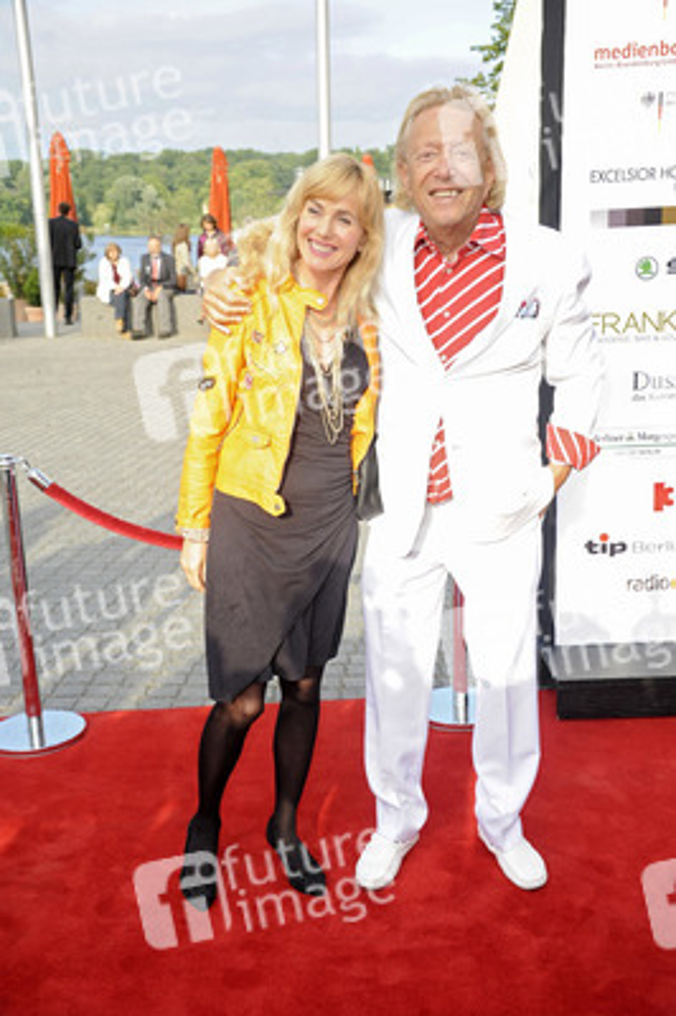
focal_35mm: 42
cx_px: 338
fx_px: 1185
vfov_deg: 46.4
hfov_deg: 31.8
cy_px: 508
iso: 320
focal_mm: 42
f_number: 6.3
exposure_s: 1/250
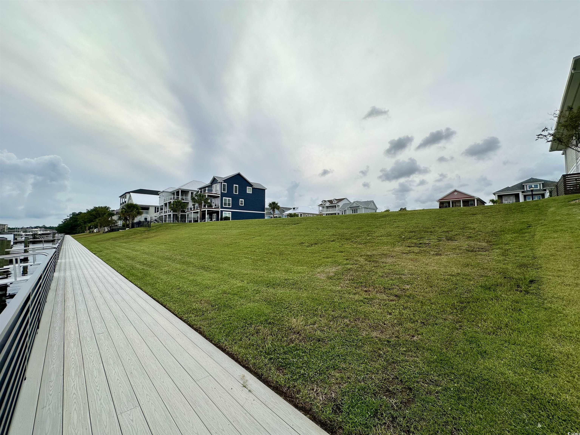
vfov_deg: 85.7
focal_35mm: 14
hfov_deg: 102.1
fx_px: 235
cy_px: 218
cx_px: 290
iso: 40
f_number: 2.2
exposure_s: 1/1553
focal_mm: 2.22
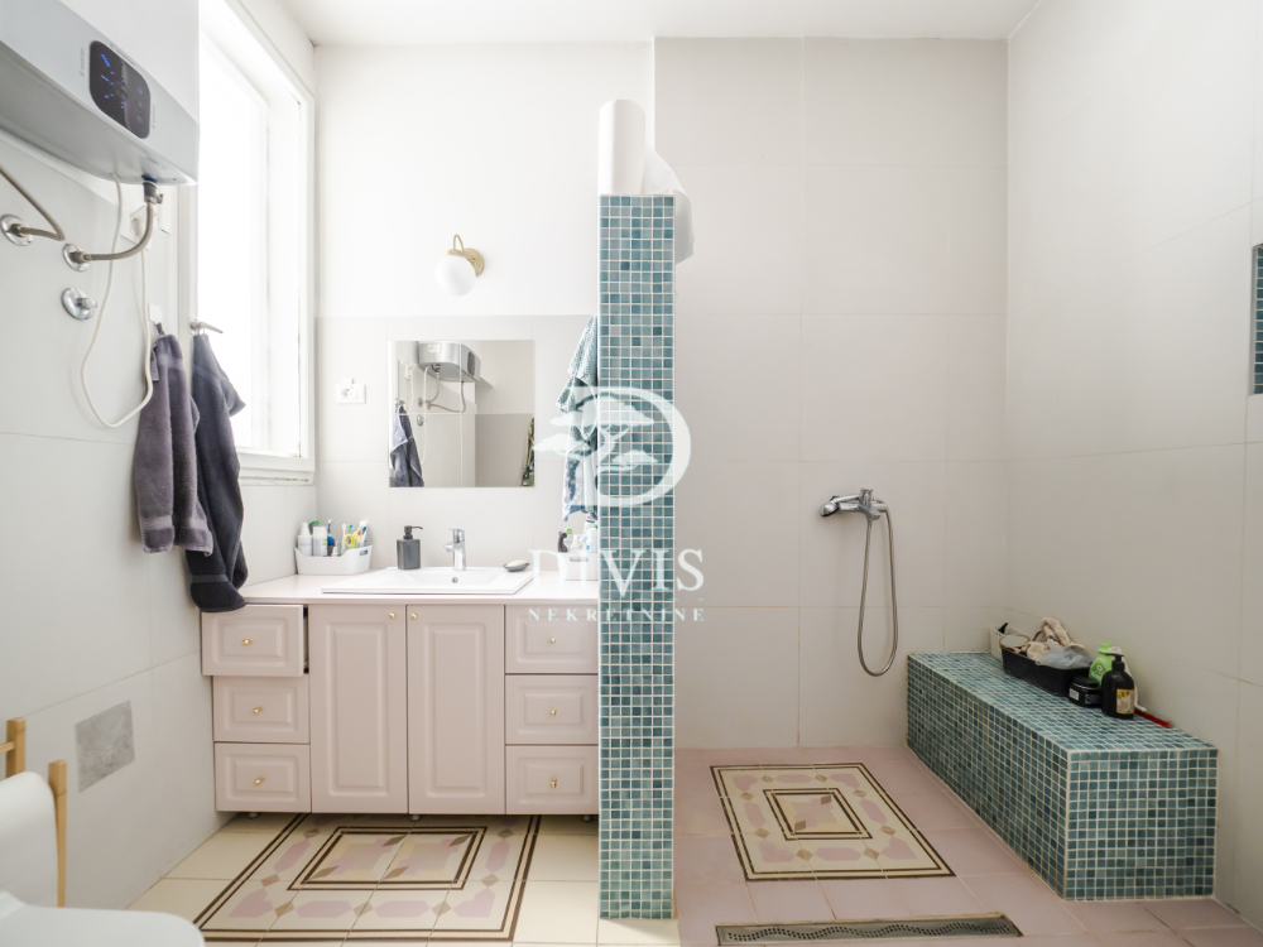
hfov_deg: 102.1
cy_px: 474
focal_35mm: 14
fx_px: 511
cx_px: 632
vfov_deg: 85.7
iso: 400
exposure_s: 1/30
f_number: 4
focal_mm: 7
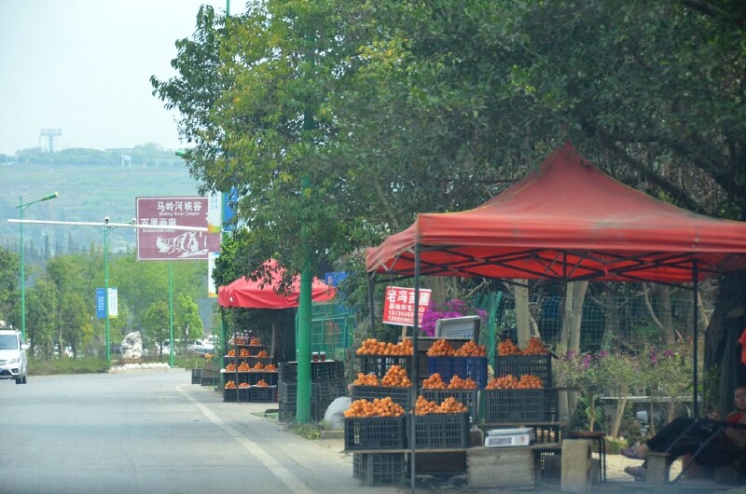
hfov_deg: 16.7
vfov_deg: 11.1
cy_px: 247
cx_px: 373
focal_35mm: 123
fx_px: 2544
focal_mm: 82
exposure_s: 1/1000
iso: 720
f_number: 5
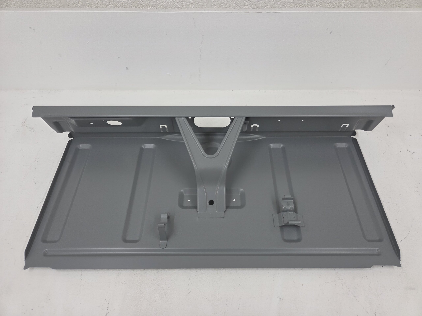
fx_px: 280
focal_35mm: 23
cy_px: 158
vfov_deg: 58.9
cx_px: 211
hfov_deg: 73.9
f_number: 1.8
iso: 64
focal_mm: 5.4
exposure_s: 1/120
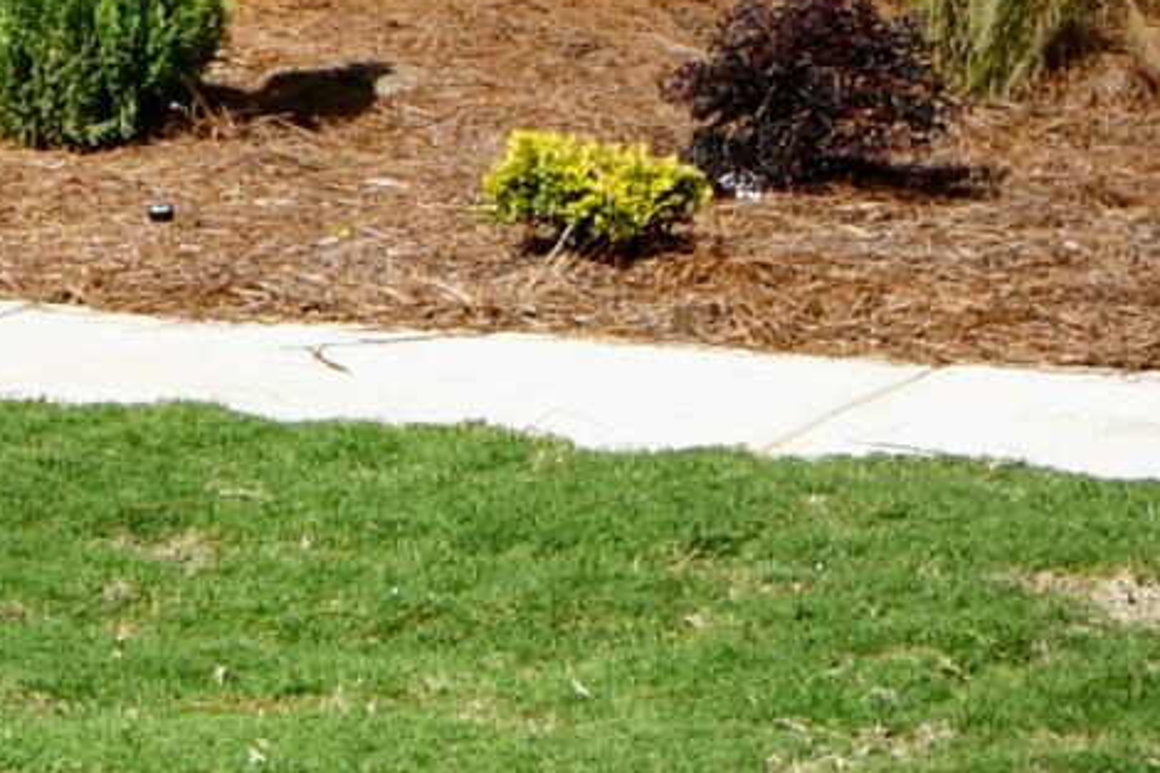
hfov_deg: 10.1
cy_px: -1040
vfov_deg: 6.6
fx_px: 6377
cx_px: -422
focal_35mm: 198
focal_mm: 21
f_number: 9
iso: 100
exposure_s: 1/320
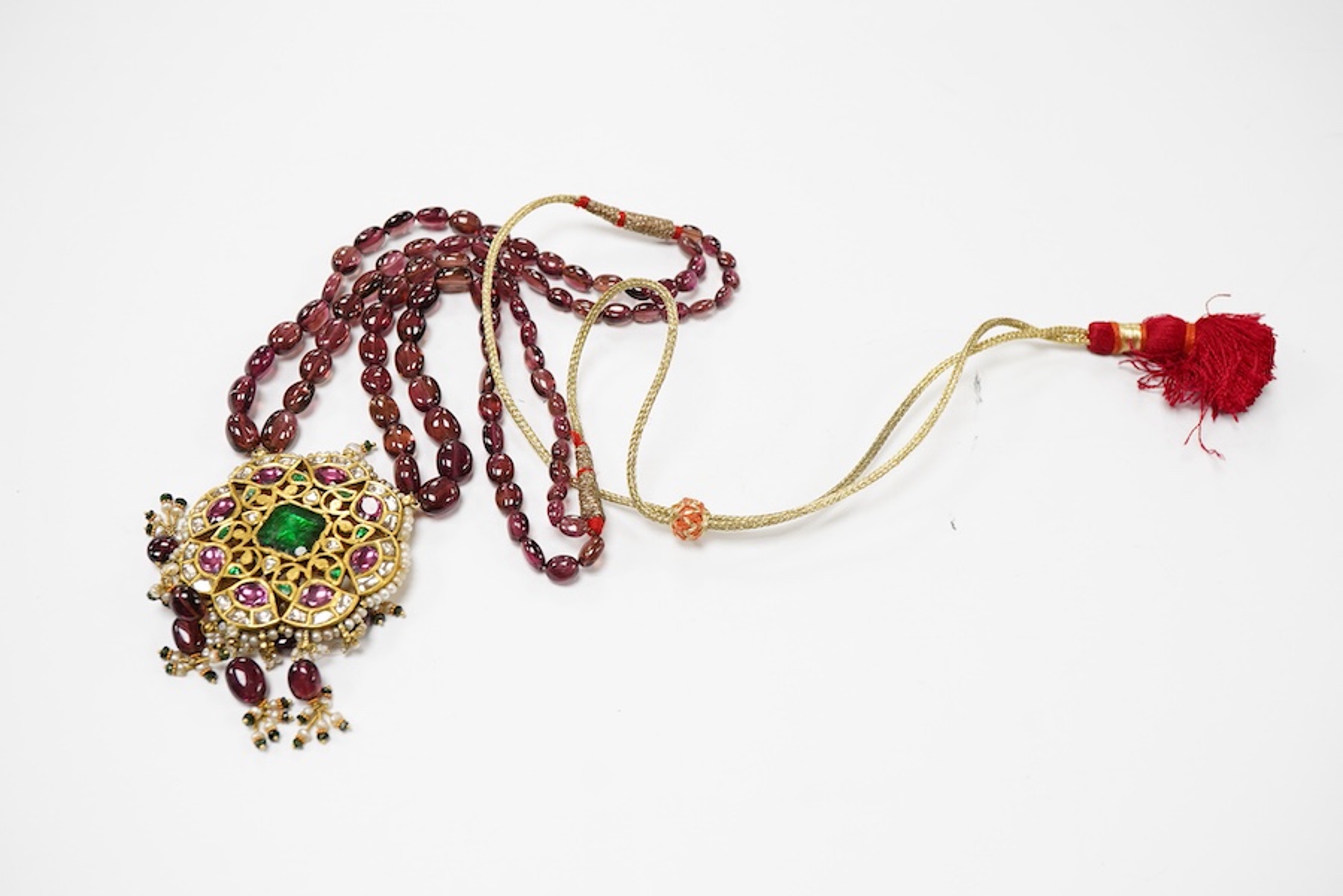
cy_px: 448
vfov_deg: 29.9
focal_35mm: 45
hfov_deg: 43.6
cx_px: 672
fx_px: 1679
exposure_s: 1/125
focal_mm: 30
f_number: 9
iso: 1250
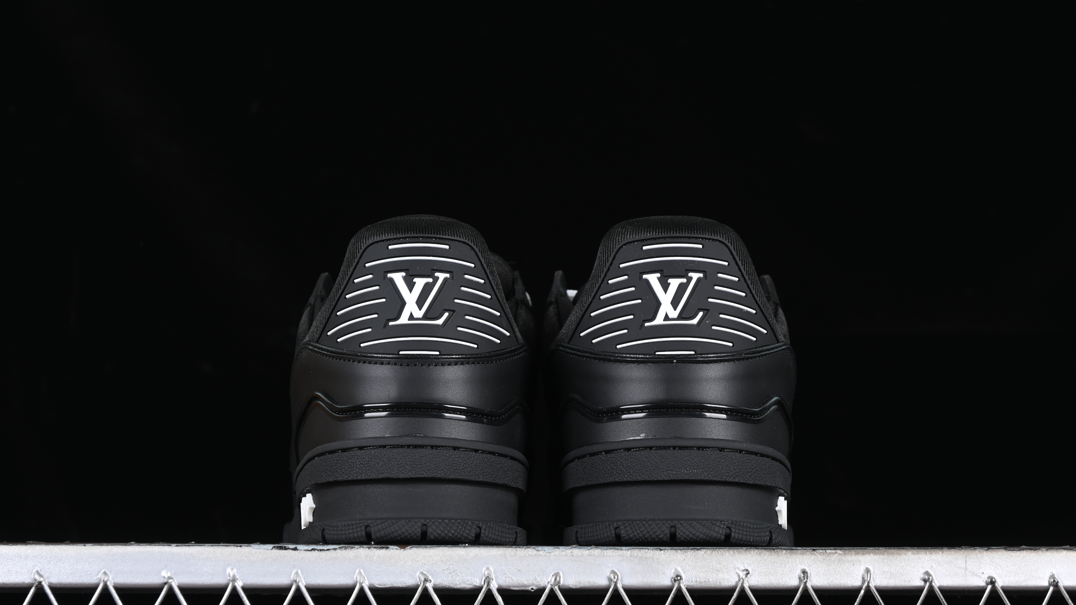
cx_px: 535
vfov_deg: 15.3
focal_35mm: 79
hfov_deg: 26.9
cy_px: 327
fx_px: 2254
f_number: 6.3
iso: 160
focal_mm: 50
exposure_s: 1/60
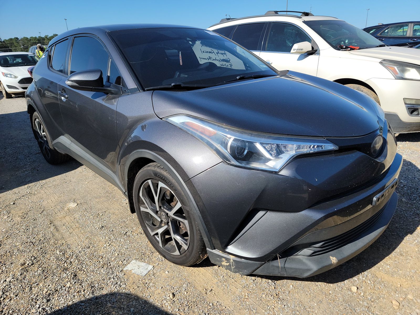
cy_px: 158
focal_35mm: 24
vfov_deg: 56.8
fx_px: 291
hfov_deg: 71.6
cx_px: 210
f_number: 1.8
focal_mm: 6.7
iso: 50
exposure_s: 1/807
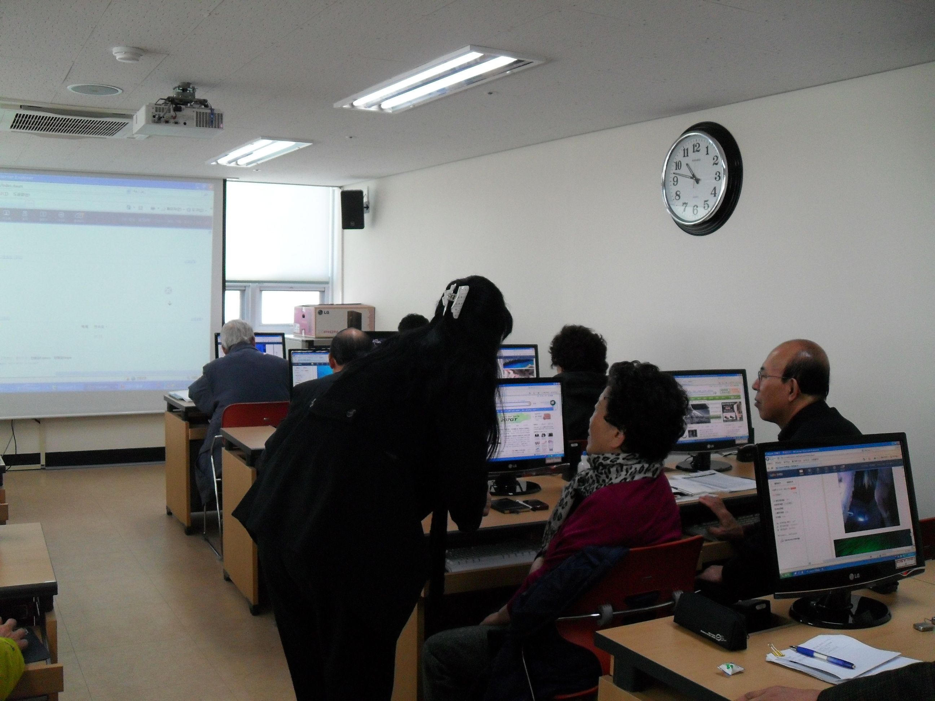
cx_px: 468
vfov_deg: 40.7
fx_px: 945
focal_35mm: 35
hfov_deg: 52.6
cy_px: 350
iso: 200
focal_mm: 6.2
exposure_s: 1/180
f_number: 2.8
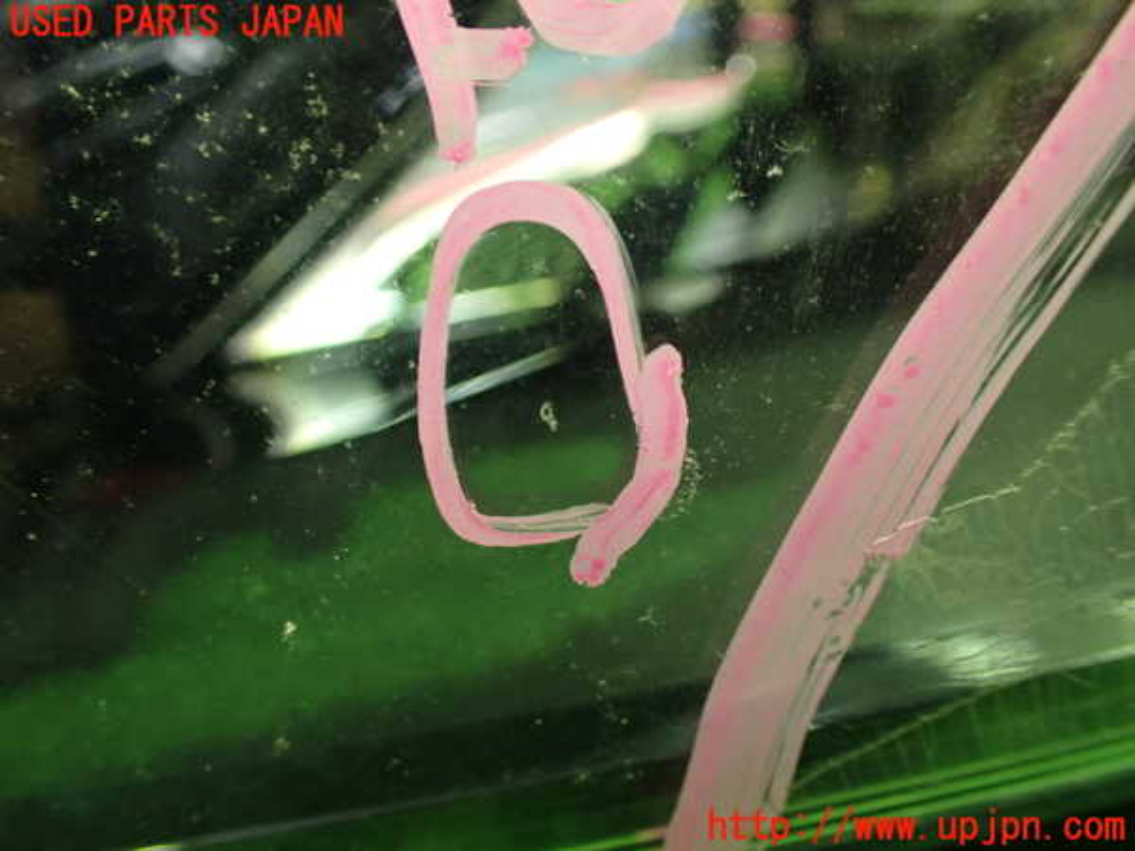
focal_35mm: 30
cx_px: 568
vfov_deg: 46.8
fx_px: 984
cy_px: 426
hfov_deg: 60.0
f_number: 2.3
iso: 800
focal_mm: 5.4
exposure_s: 1/40
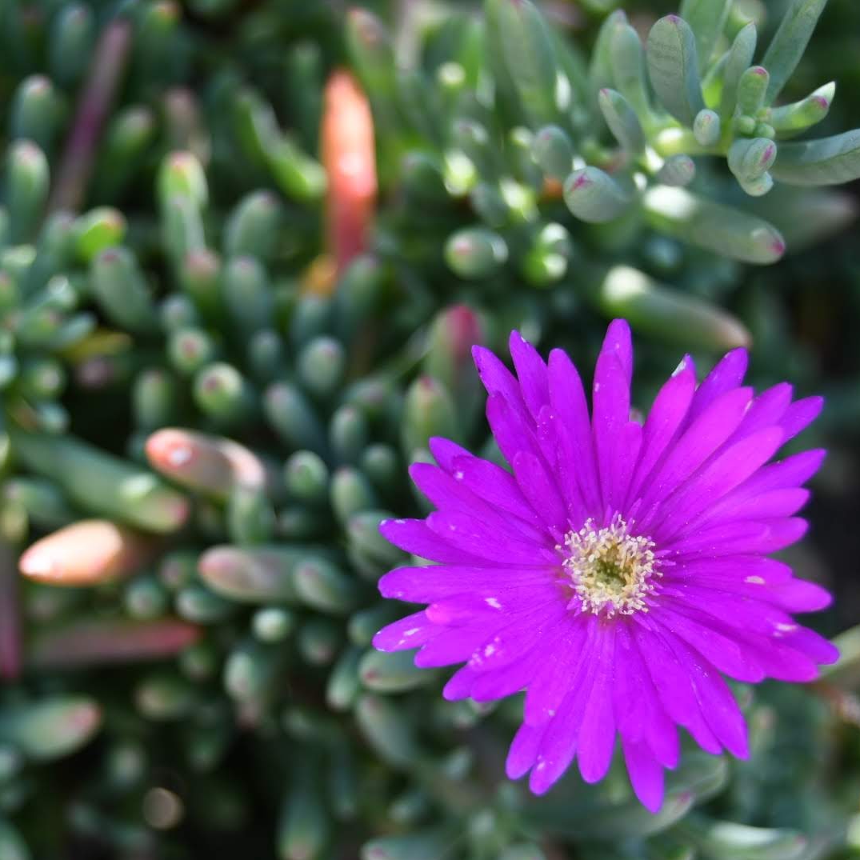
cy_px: 431
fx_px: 2951
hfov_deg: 16.6
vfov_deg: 16.6
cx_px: 365
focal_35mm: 105
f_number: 5.6
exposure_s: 1/125
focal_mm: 55
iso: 200
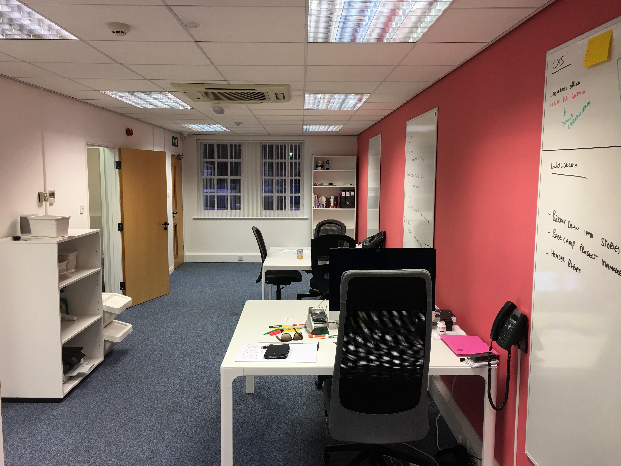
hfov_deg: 61.7
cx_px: 310
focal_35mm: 29
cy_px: 233
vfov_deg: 48.2
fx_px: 520
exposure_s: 1/33
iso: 32
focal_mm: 4.15
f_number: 2.2
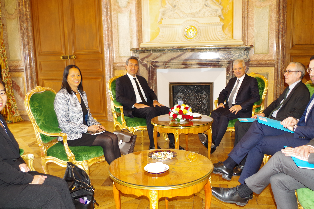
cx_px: 168
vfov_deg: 39.9
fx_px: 288
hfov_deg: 57.2
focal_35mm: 33
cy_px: 117
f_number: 3.5
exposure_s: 1/15
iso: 400
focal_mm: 18
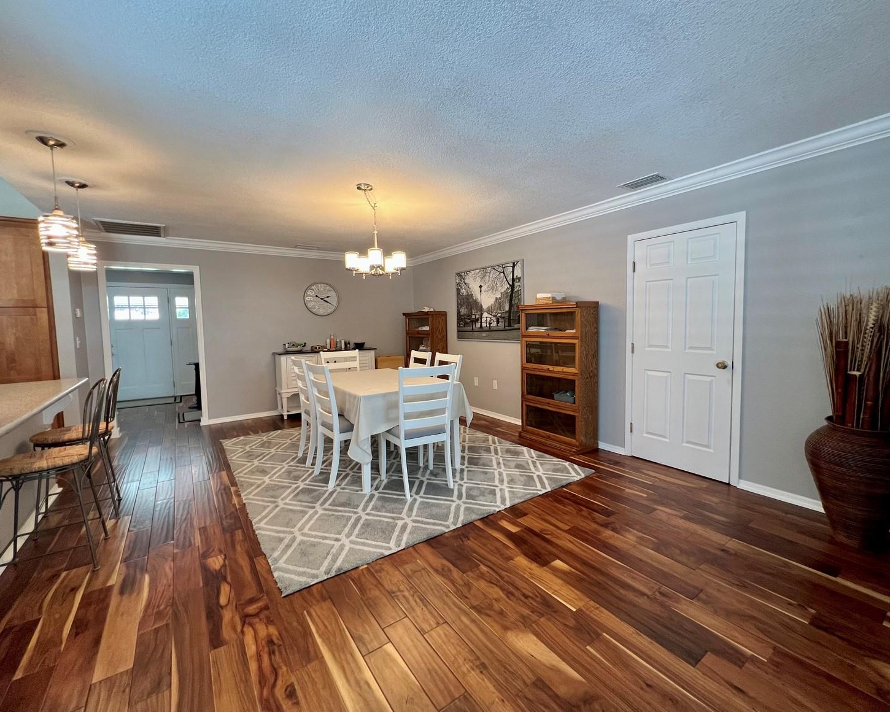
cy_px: 348
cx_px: 464
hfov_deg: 100.6
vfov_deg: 88.0
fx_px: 369
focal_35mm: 14
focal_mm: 1.57
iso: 160
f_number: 1.8
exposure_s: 1/60
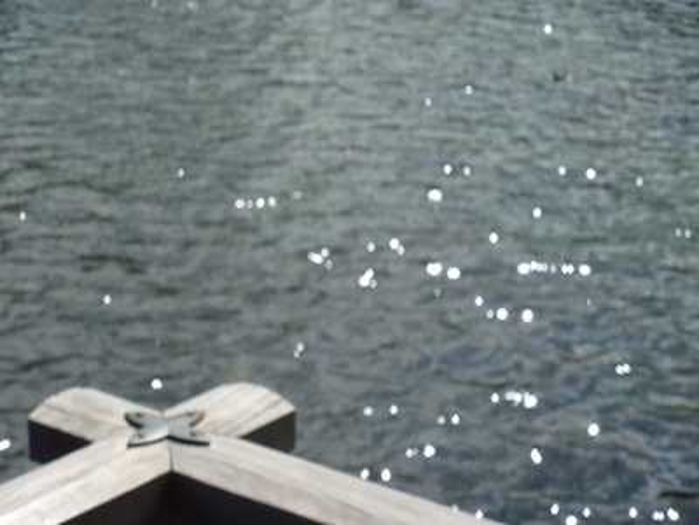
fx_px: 1535
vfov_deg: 19.4
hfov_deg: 25.7
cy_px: 262
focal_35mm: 76
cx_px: 350
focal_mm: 13.5
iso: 125
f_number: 6.3
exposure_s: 1/400
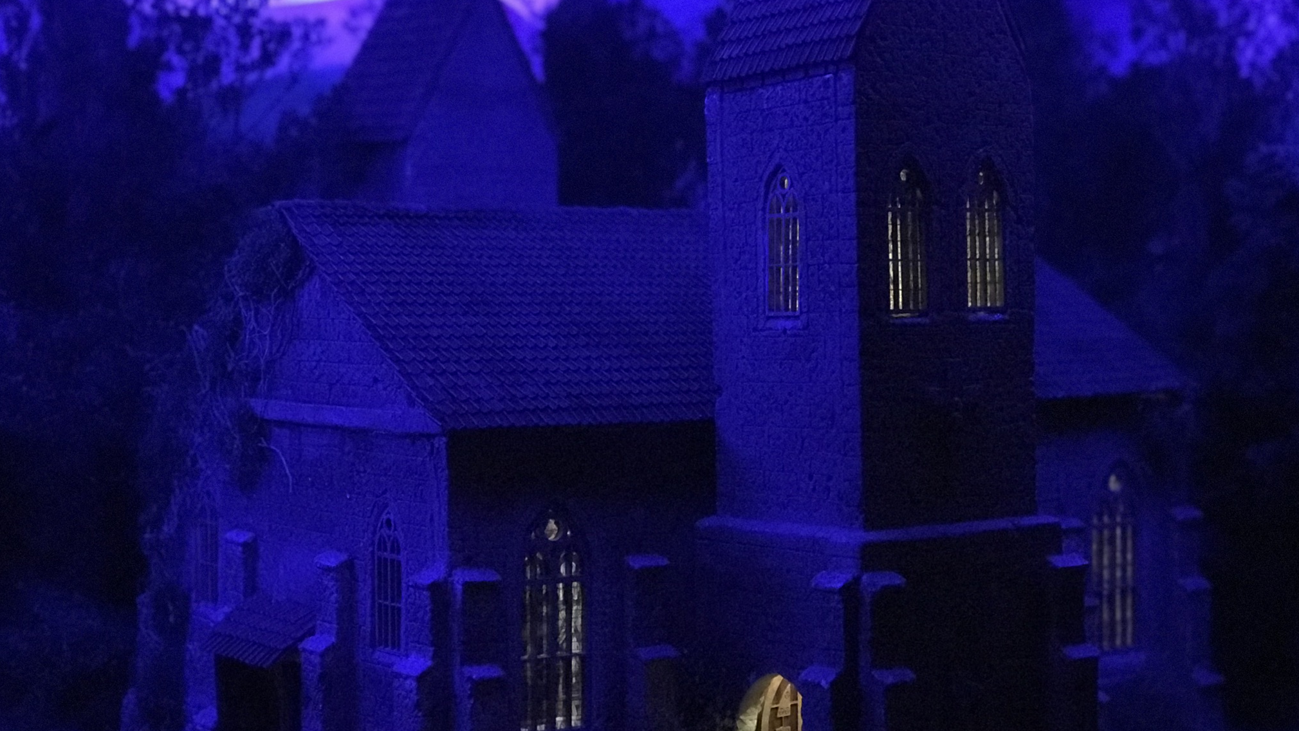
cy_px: 425
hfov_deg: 33.3
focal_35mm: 63
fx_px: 2170
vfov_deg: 19.1
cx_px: 647
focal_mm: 6.6
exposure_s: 1/50
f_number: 2.8
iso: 1250
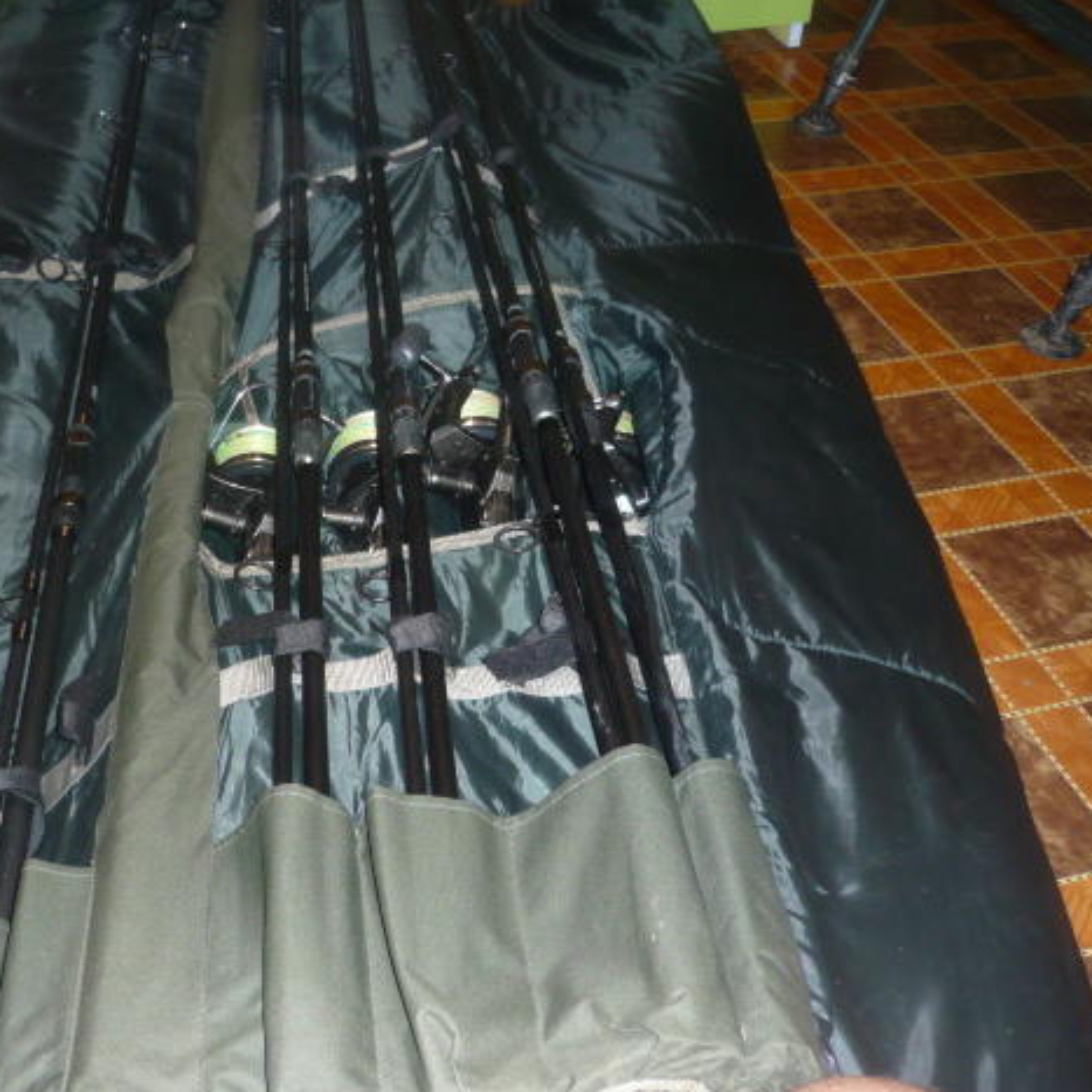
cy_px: 554
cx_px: 398
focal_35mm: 40
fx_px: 1428
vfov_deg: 41.9
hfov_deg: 41.5
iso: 200
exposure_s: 1/30
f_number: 2.8
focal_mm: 5.5
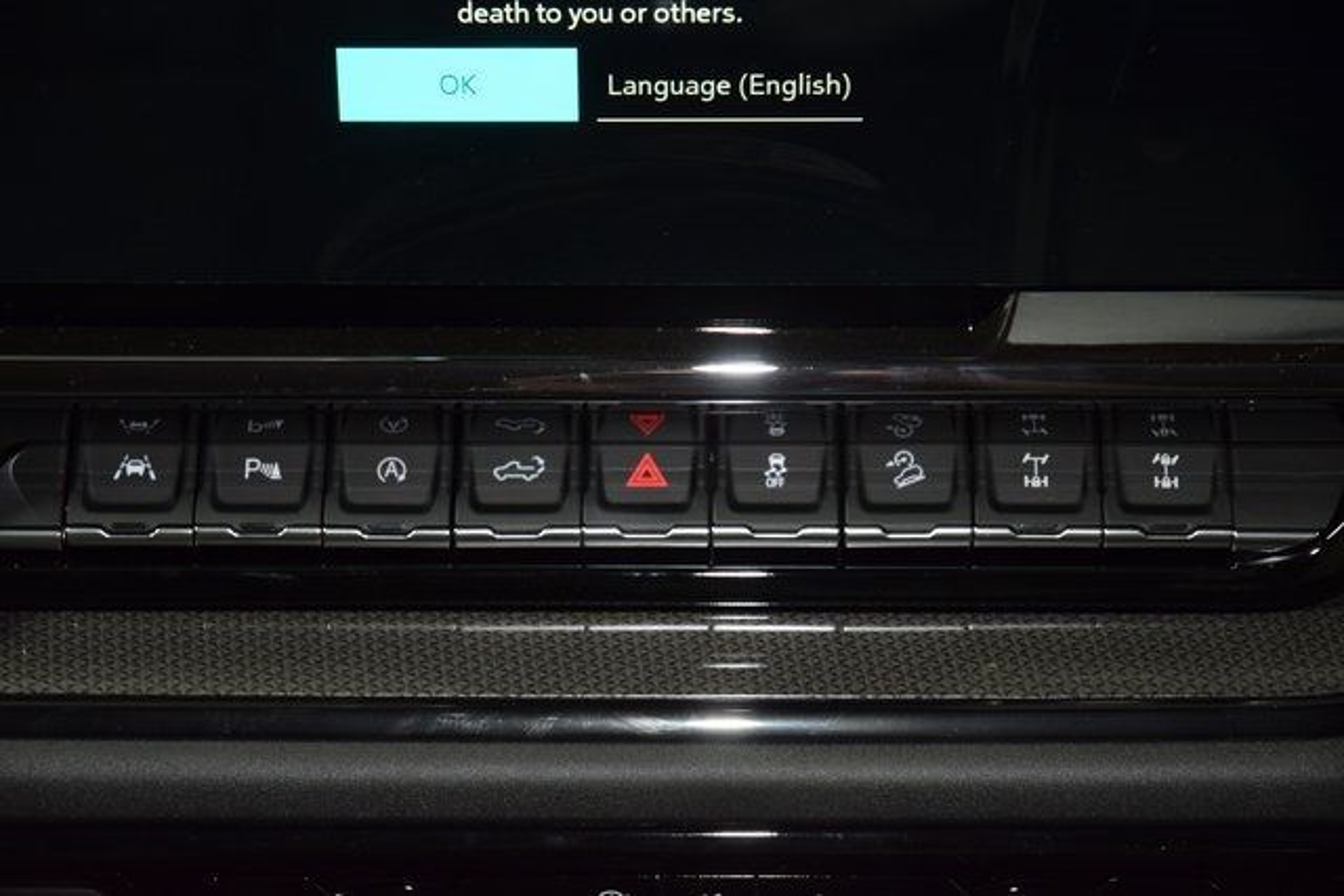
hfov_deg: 19.5
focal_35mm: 105
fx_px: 3921
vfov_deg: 13.0
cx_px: 672
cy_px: 448
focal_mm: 70
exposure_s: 1/40
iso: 1400
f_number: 4.5
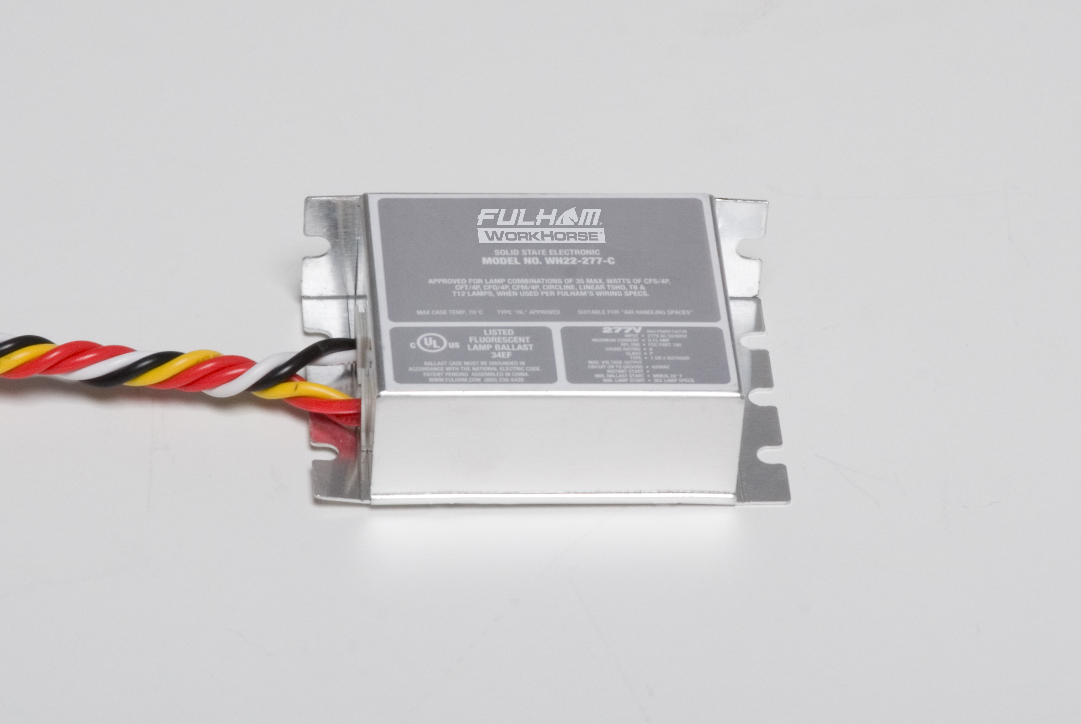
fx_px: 3157
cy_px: 362
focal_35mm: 105
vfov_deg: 13.1
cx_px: 540
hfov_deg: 19.4
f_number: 20
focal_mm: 70
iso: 160
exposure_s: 1/250
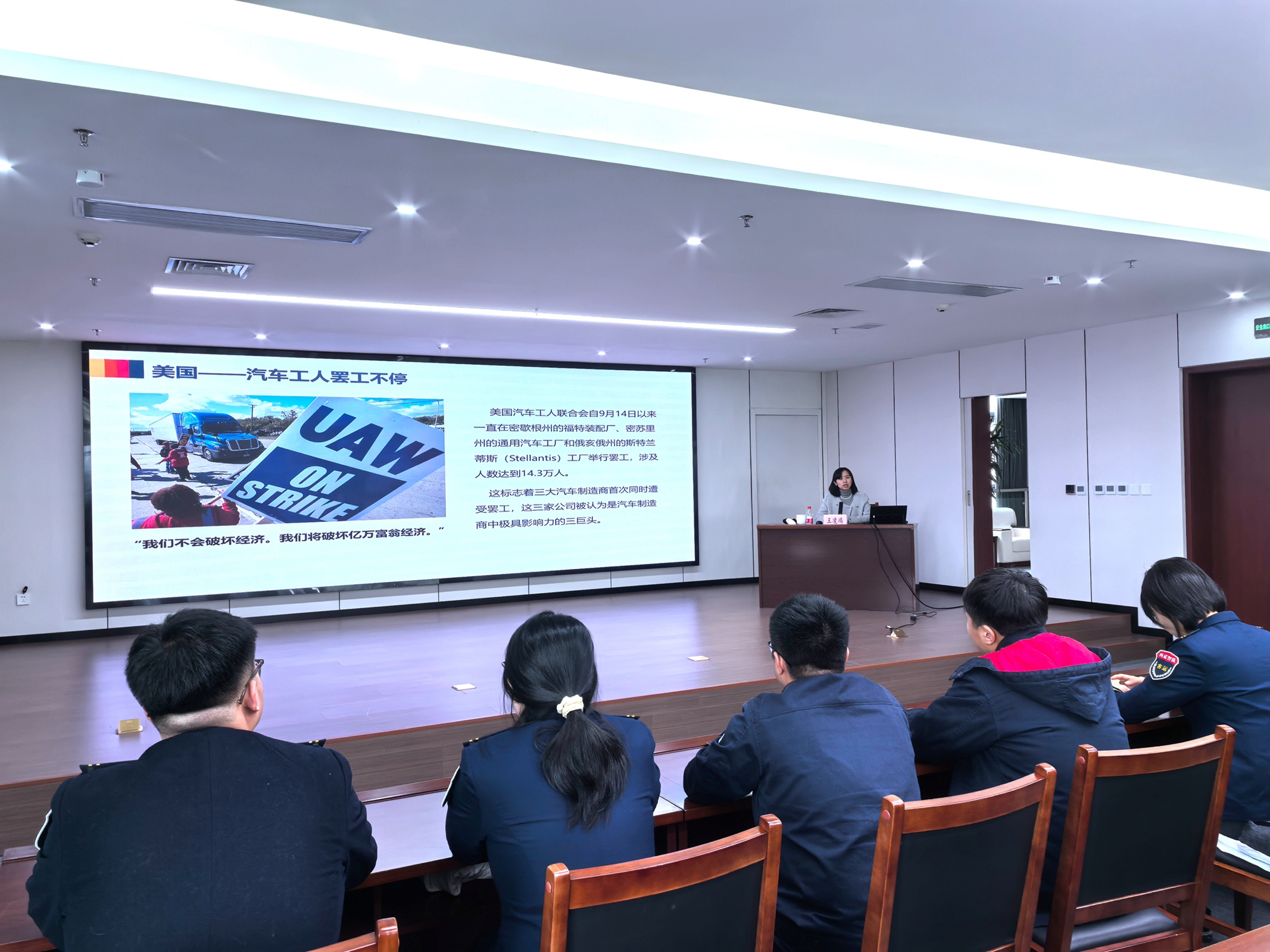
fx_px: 991
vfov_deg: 51.4
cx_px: 635
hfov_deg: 65.3
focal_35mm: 27
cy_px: 476
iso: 125
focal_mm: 5.75
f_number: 4
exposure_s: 1/100
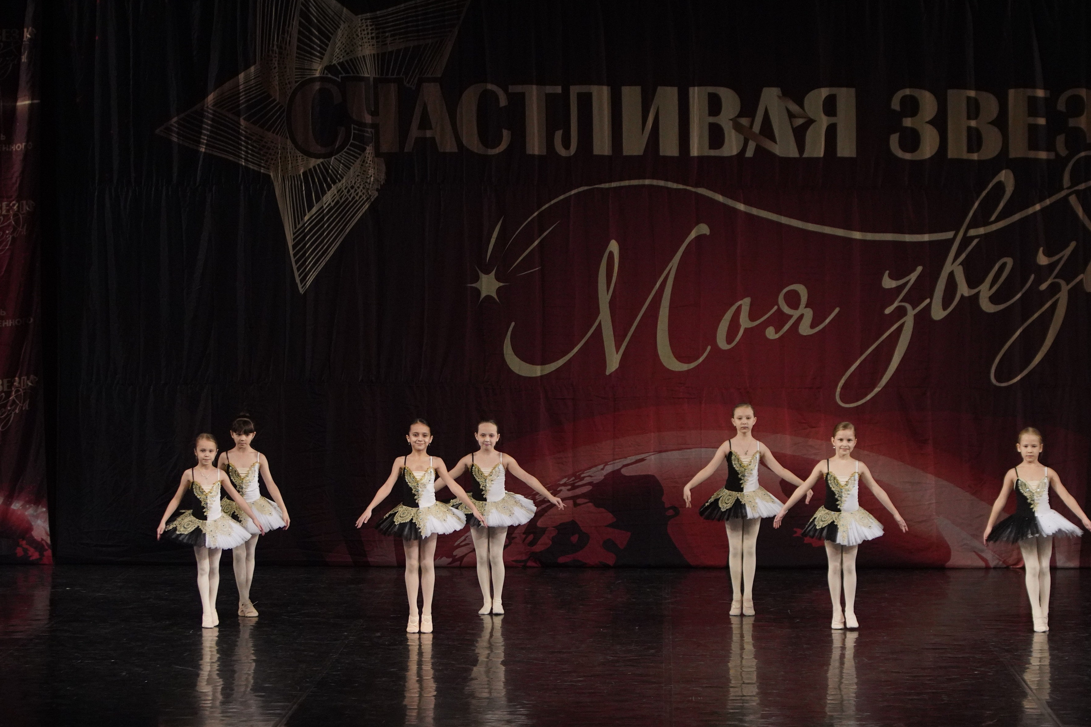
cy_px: 342
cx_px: 606
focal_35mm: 121
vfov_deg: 11.3
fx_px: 3667
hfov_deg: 16.9
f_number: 3.2
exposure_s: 1/400
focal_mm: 70
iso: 3200
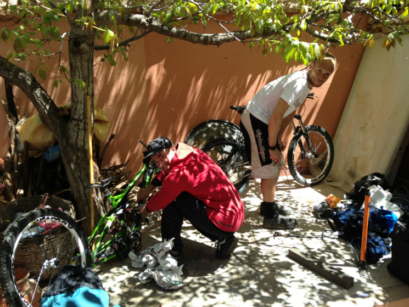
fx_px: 390
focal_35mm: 33
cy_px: 154
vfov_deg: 43.0
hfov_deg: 55.3
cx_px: 204
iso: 50
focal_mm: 4.13
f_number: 2.4
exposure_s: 1/343
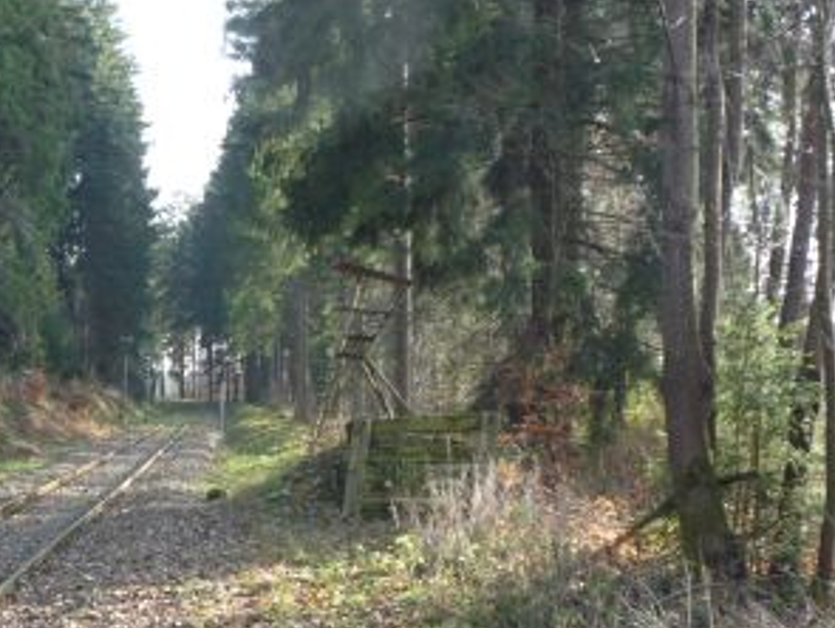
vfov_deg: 27.9
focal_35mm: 52
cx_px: 226
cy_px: 436
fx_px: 1256
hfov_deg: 36.1
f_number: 3.3
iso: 100
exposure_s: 1/60
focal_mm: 5.2
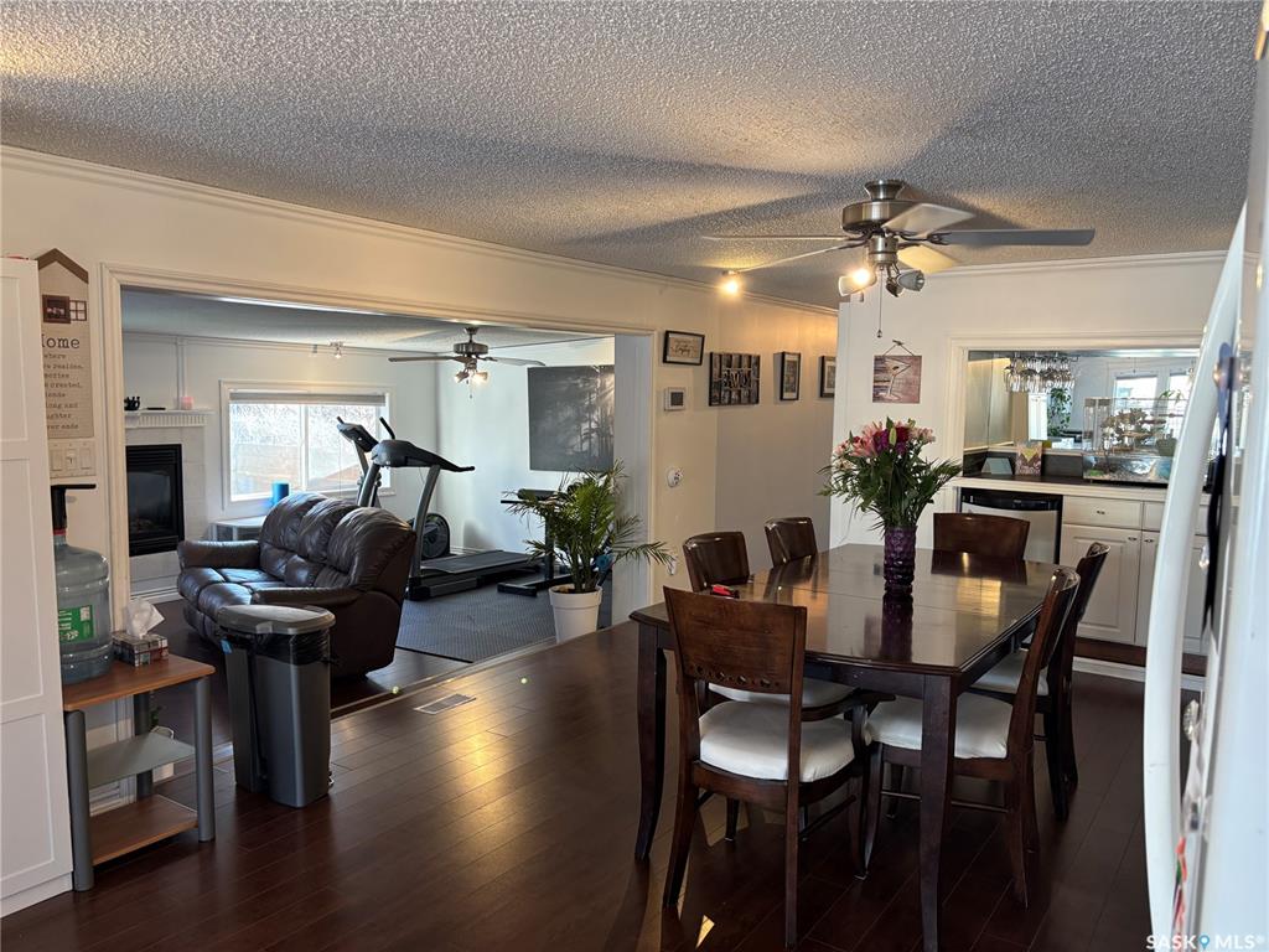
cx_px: 634
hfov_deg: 67.3
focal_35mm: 26
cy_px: 476
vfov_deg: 53.1
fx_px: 953
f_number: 1.6
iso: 125
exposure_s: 1/120
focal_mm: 5.96
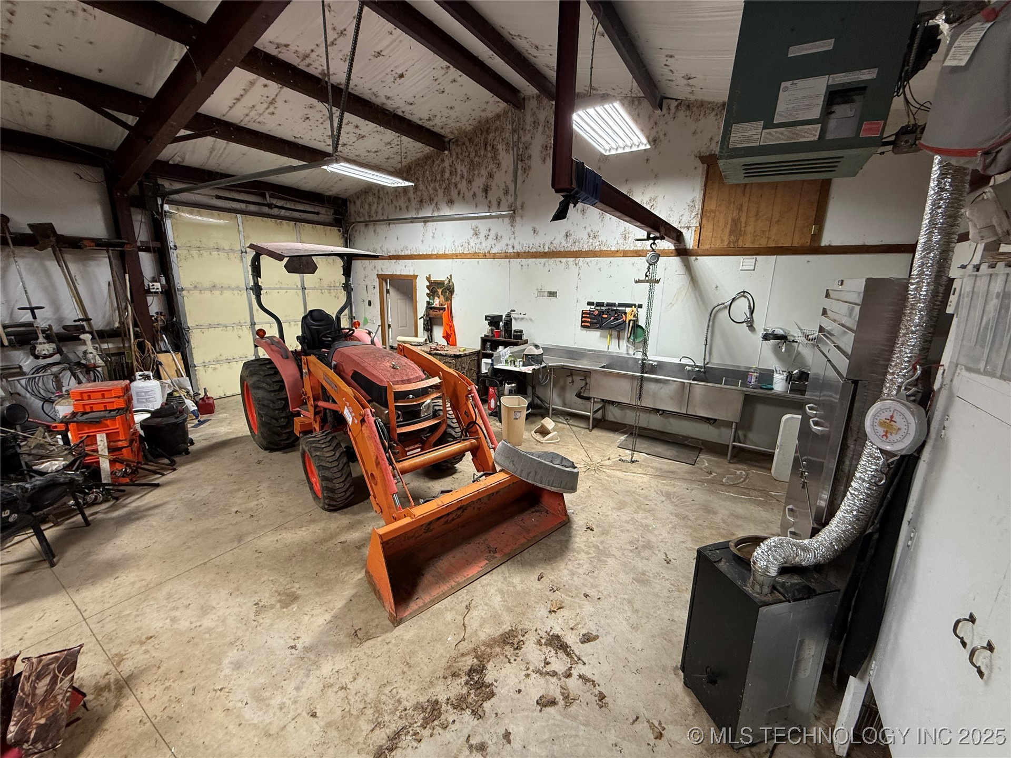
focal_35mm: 14
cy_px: 379
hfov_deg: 102.1
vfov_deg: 85.7
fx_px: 409
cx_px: 506
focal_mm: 2.22
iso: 200
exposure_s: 1/120
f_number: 2.2
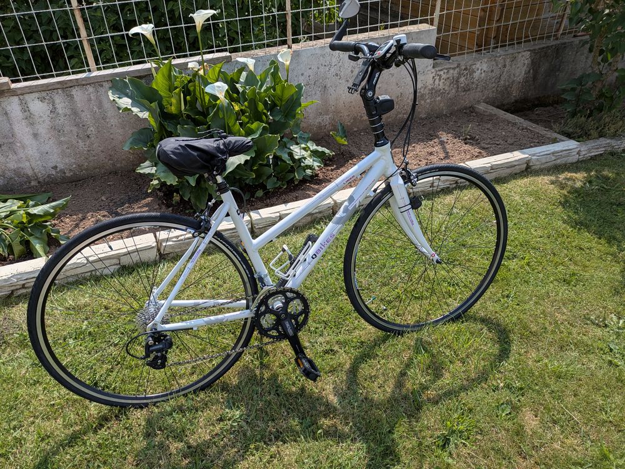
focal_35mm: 25
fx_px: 452
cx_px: 312
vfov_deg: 54.9
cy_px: 234
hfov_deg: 69.4
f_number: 1.89
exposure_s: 1/1869
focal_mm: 5.43
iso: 41
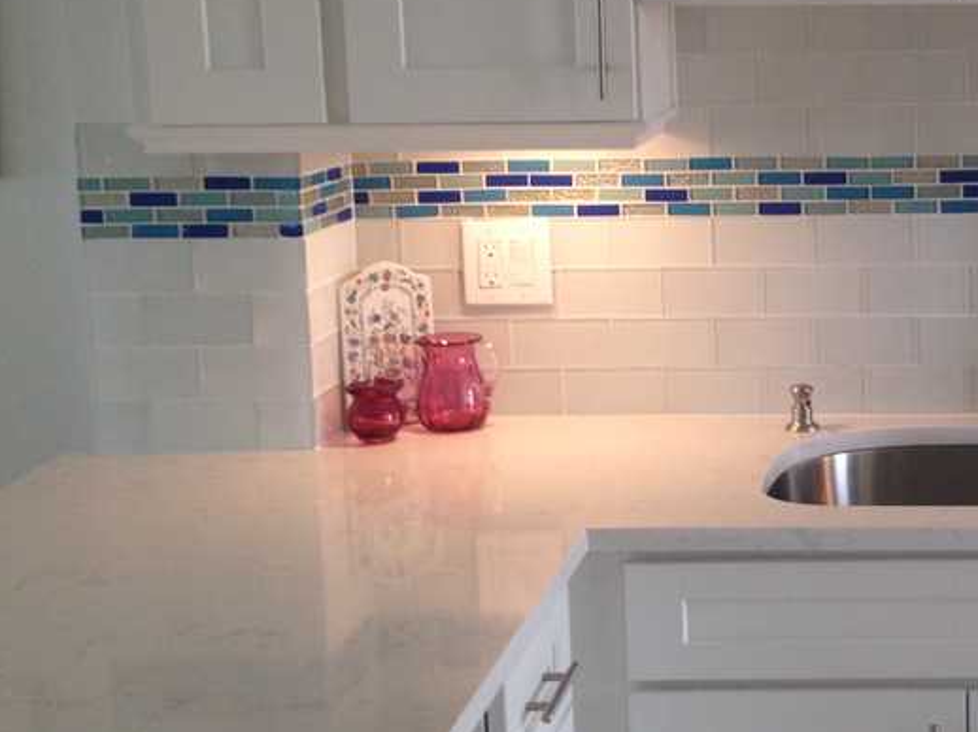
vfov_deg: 17.3
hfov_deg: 22.2
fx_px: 2400
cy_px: 311
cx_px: 983
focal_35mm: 85
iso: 50
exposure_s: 1/40
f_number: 2.4
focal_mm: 4.12
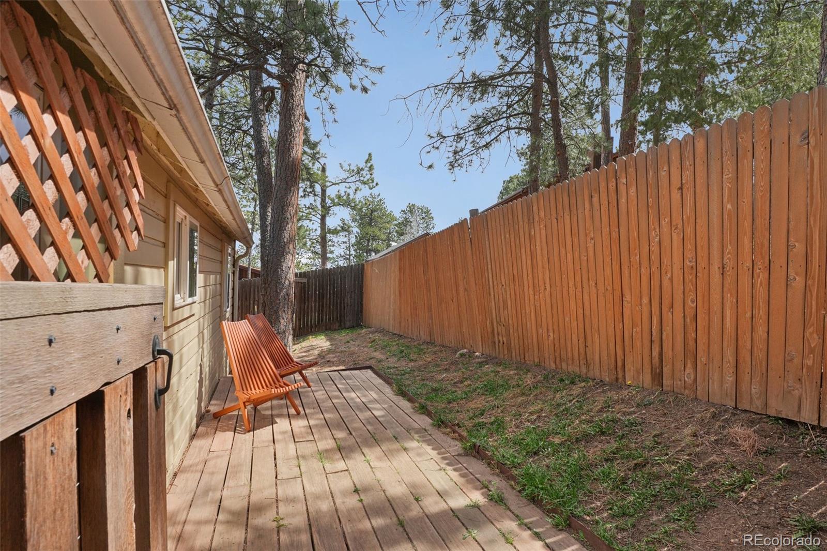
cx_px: 414
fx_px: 379
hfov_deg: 95.0
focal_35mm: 16
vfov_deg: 72.0
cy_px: 276
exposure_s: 1/200
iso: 100
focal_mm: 11
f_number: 8
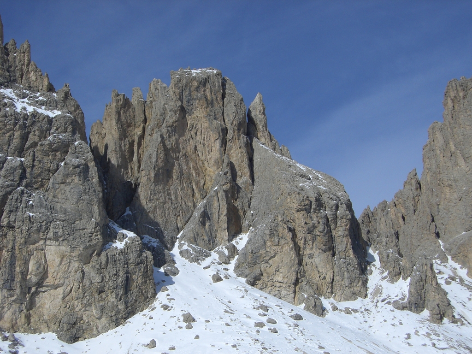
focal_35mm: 55
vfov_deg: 26.6
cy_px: 177
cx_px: 236
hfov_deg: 34.9
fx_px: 750
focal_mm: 9
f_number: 5.2
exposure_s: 1/1000
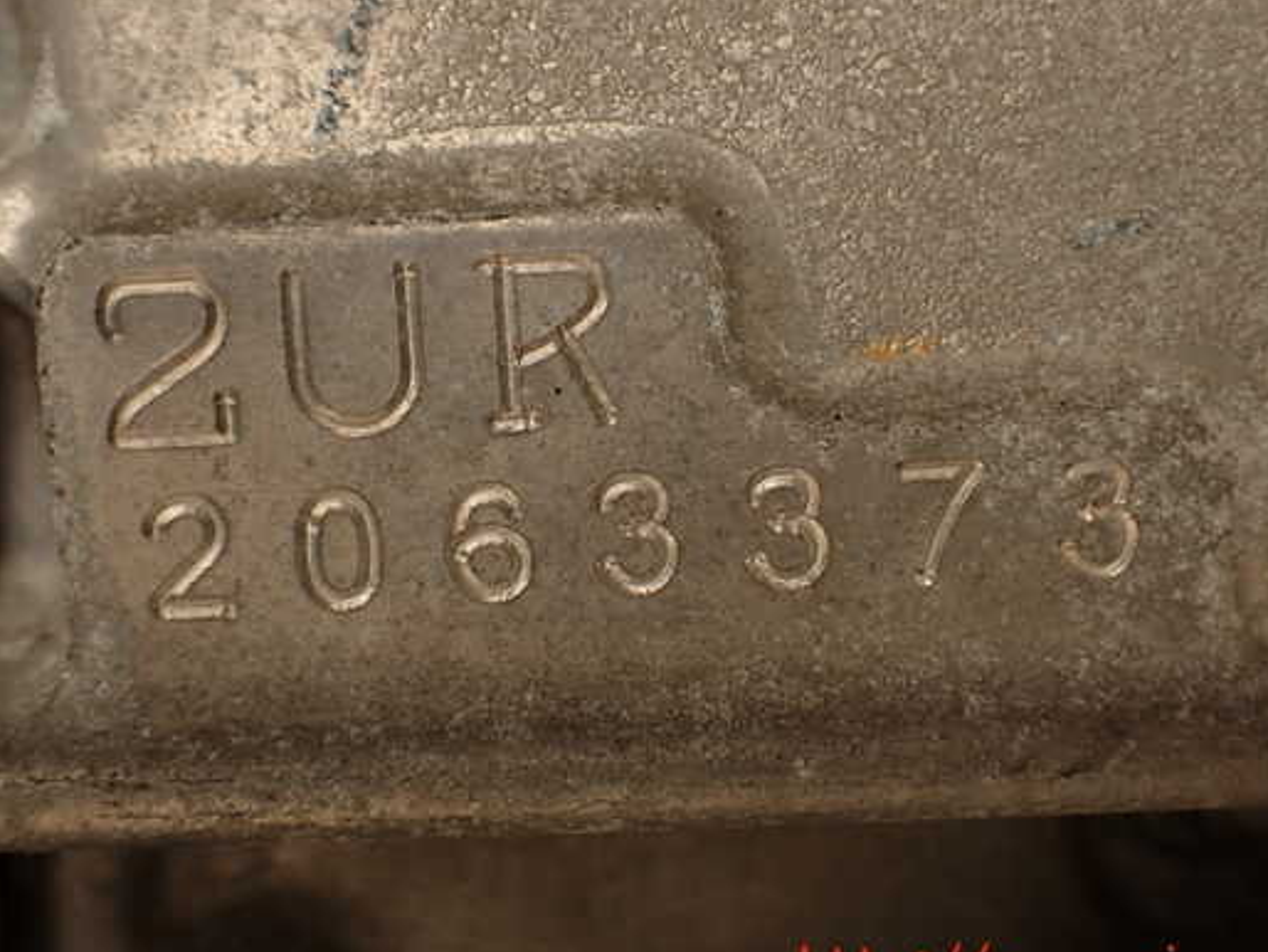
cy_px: 446
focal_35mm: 42
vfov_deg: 34.4
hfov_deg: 44.8
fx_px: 1539
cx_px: 617
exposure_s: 1/80
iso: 200
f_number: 2.5
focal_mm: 6.37
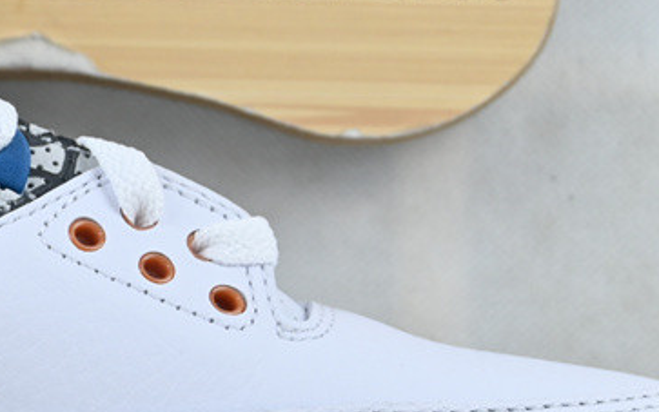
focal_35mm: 177
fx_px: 3174
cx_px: -169
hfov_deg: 11.6
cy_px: 325
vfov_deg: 7.4
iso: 100
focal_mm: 35
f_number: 5.3
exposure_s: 1/50
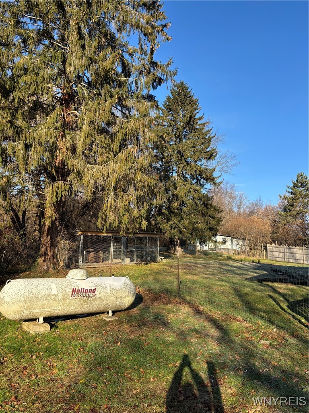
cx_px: 154
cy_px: 206
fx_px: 309
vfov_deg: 67.3
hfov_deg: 53.1
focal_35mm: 26
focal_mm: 5.96
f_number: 1.6
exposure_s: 1/1418
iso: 50
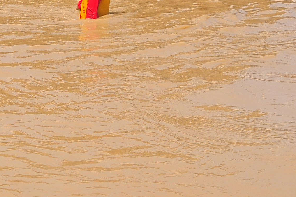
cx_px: -61
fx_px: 747
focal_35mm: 91
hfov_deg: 20.9
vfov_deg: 14.5
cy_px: -45
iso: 141
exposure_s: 1/350
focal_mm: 16
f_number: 8
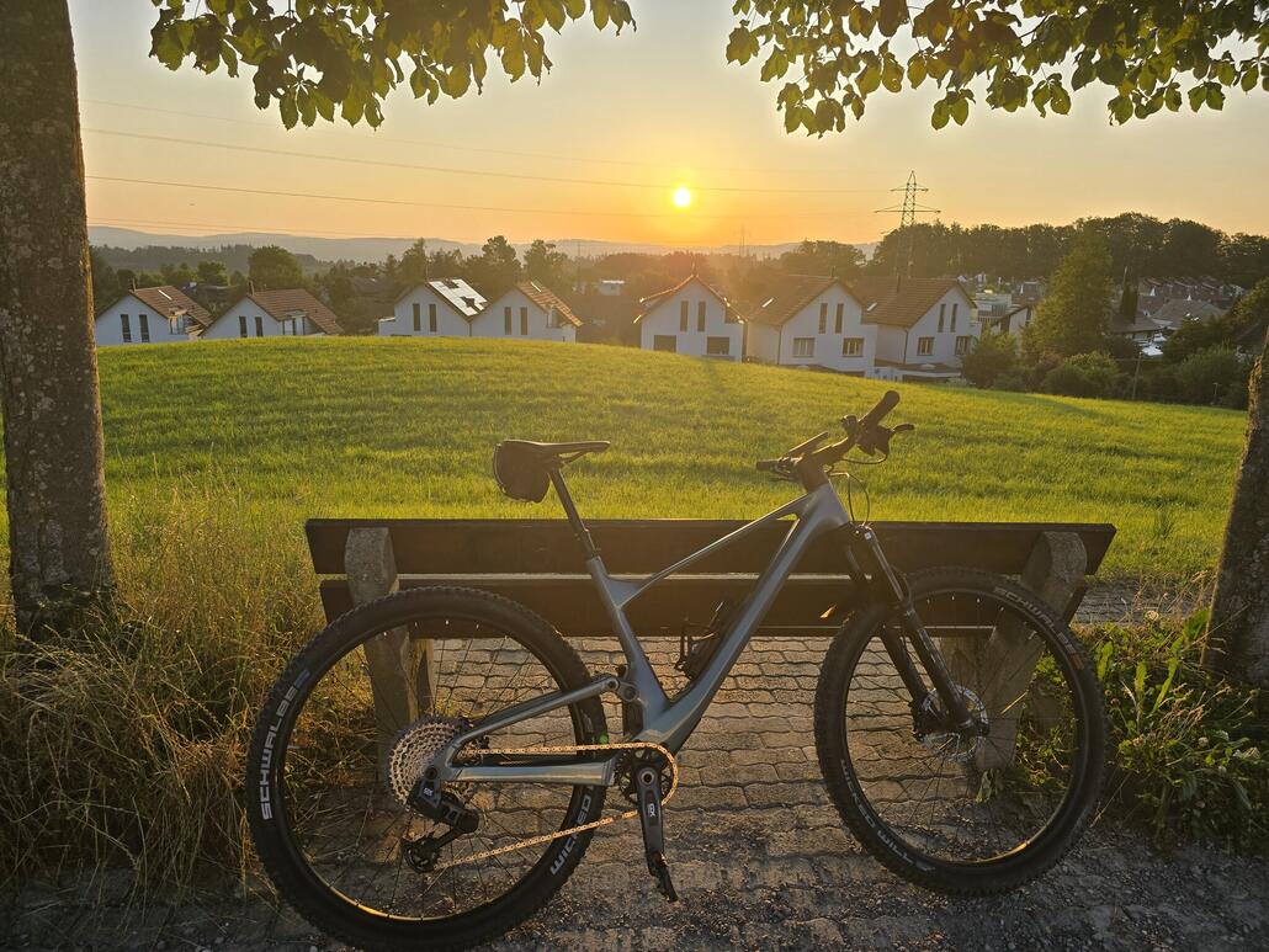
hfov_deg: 73.9
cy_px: 476
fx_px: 843
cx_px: 634
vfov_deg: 58.9
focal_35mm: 23
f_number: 1.7
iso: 12
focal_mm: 6.3
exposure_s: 1/577
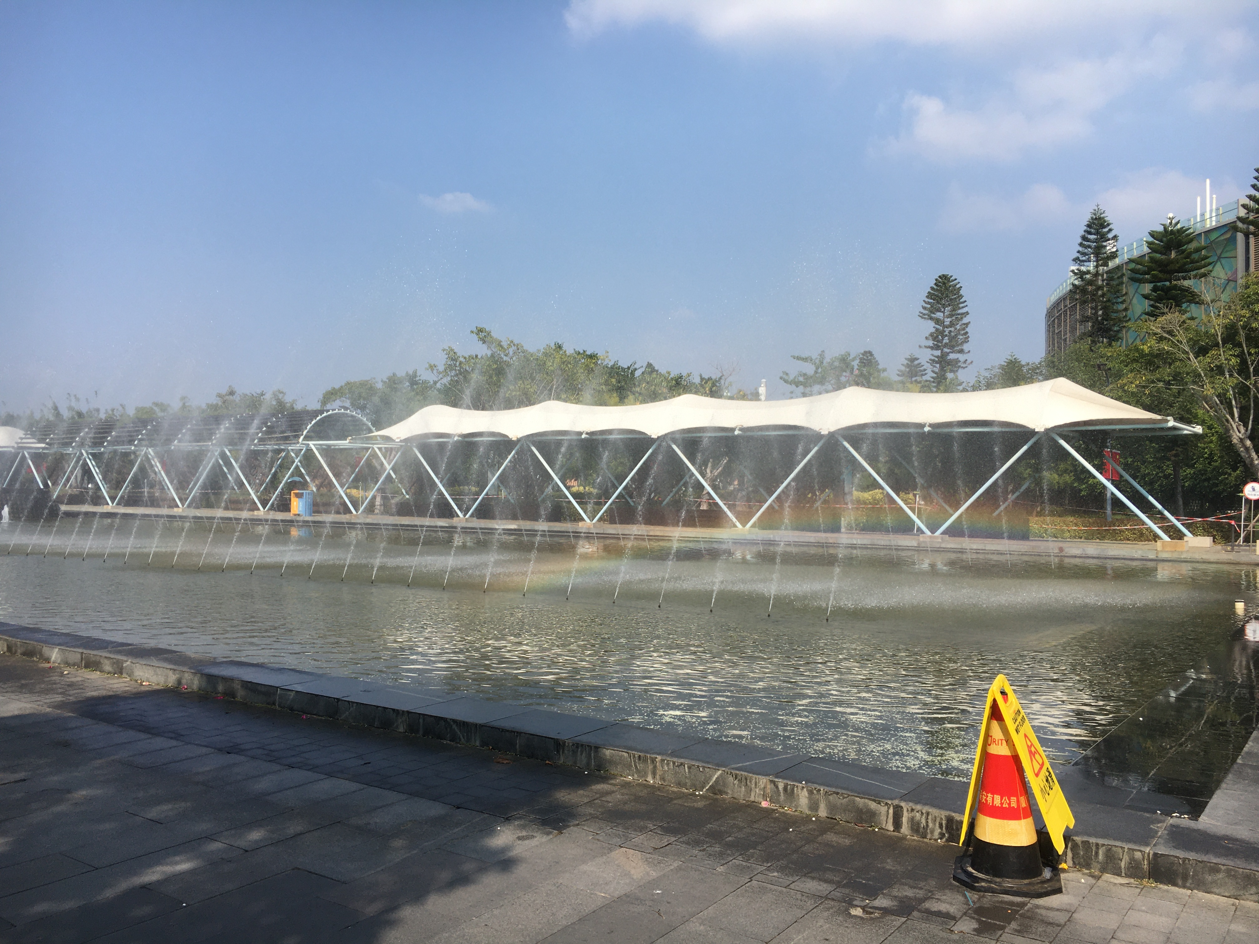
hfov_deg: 61.7
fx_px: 1055
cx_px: 630
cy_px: 472
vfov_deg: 48.2
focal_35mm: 29
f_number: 2.2
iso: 25
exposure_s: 1/1603
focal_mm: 4.15
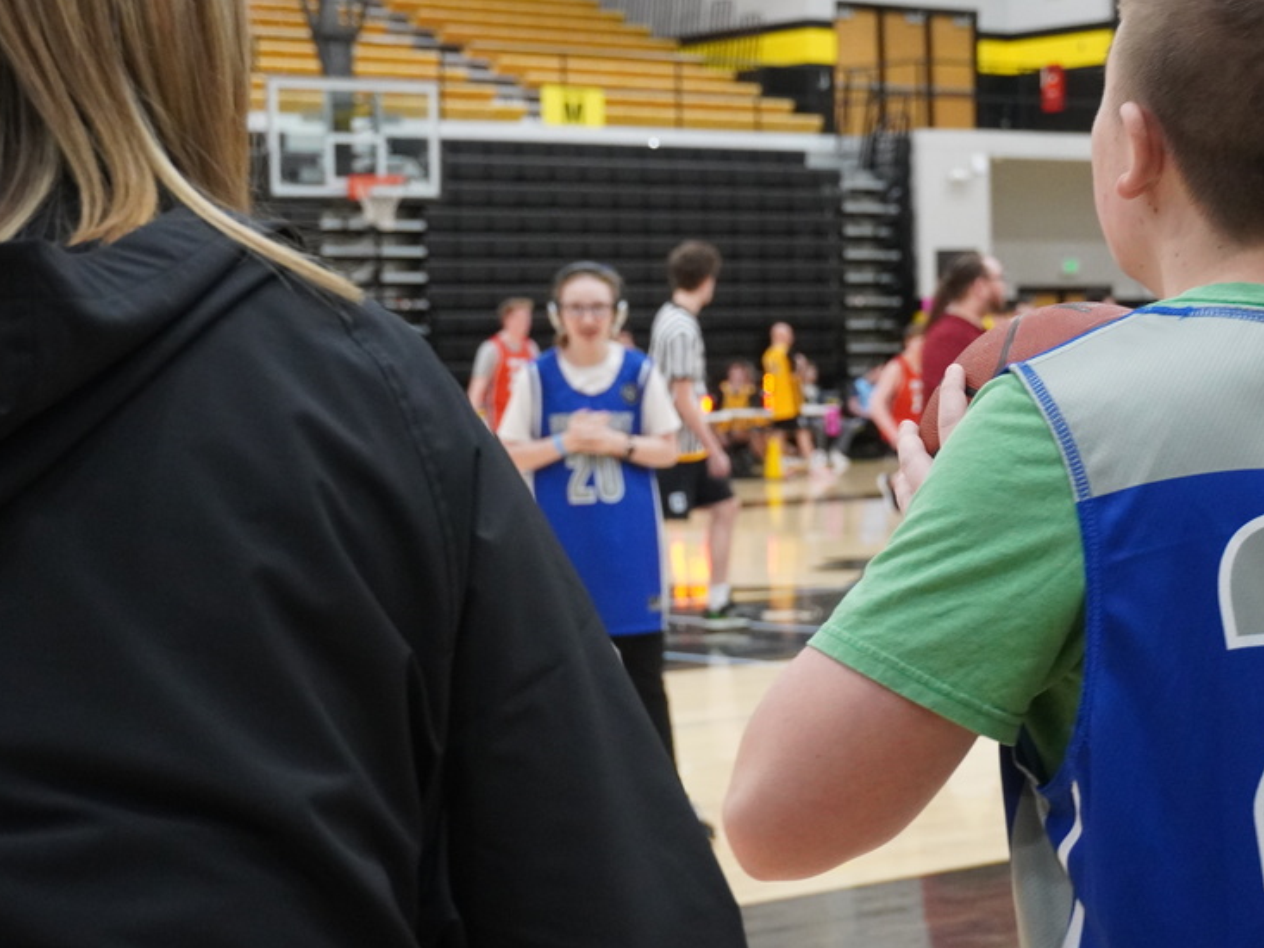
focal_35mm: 87
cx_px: 733
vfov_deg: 17.0
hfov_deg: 22.6
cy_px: 394
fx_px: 3165
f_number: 5.6
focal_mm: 43
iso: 3200
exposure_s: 1/160
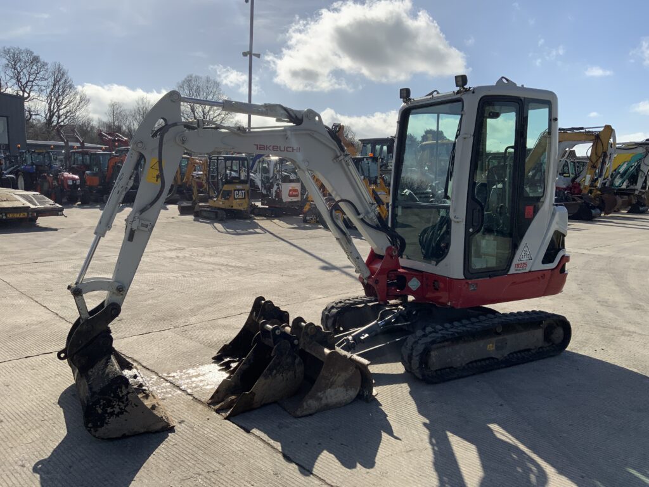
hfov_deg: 61.7
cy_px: 244
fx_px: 544
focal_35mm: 29
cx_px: 324
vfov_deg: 48.2
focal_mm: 3
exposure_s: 1/3534
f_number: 1.8
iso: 20
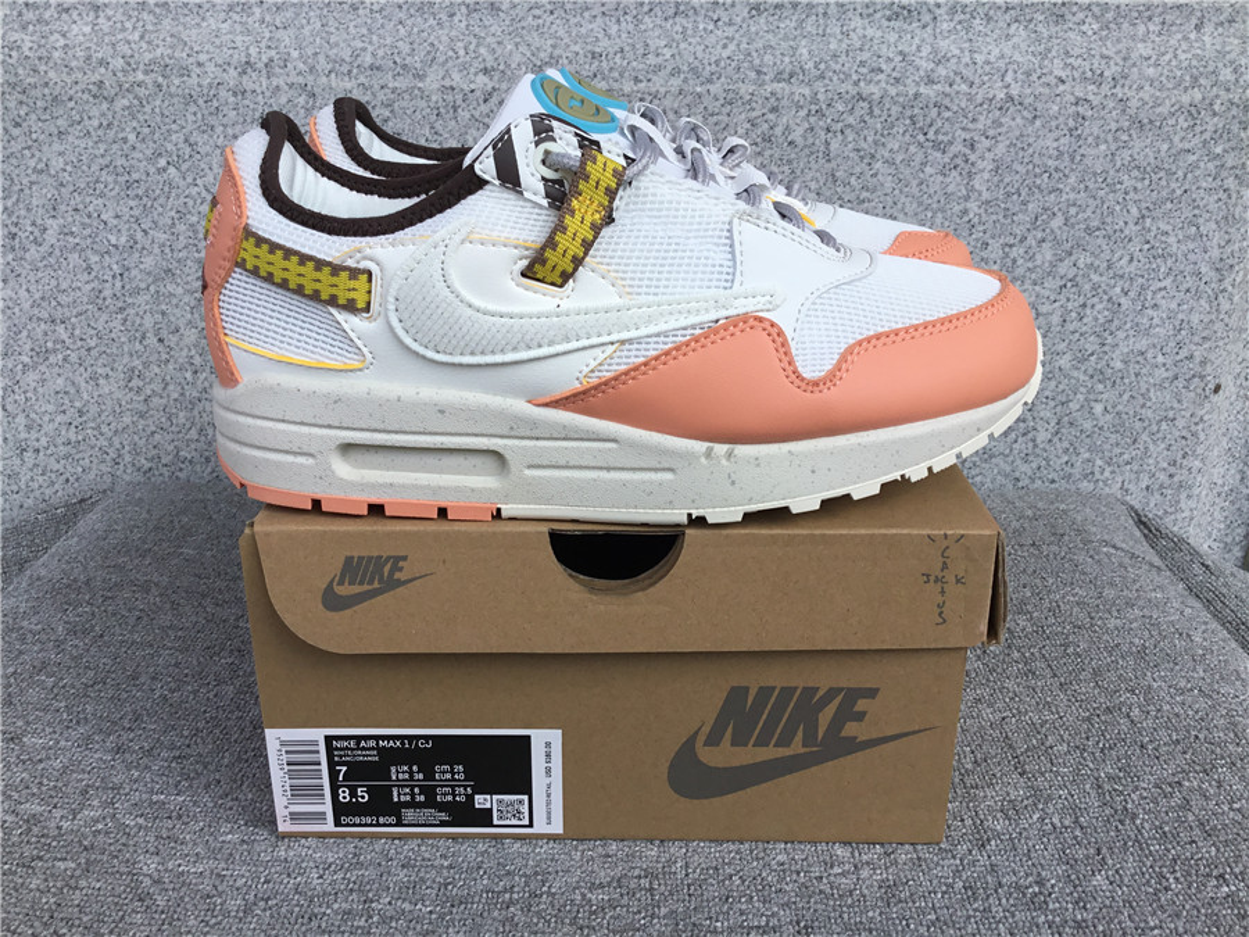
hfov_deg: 58.4
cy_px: 468
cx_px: 624
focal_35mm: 31
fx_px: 1119
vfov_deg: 45.4
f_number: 2.4
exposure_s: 1/562
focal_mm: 3.3
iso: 25
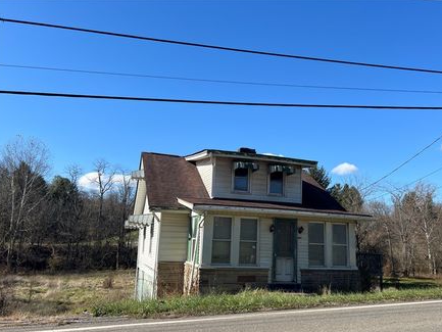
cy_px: 188
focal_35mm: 30
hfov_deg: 59.8
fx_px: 383
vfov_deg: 46.7
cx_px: 246
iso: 50
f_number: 1.5
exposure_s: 1/3460
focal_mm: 5.7
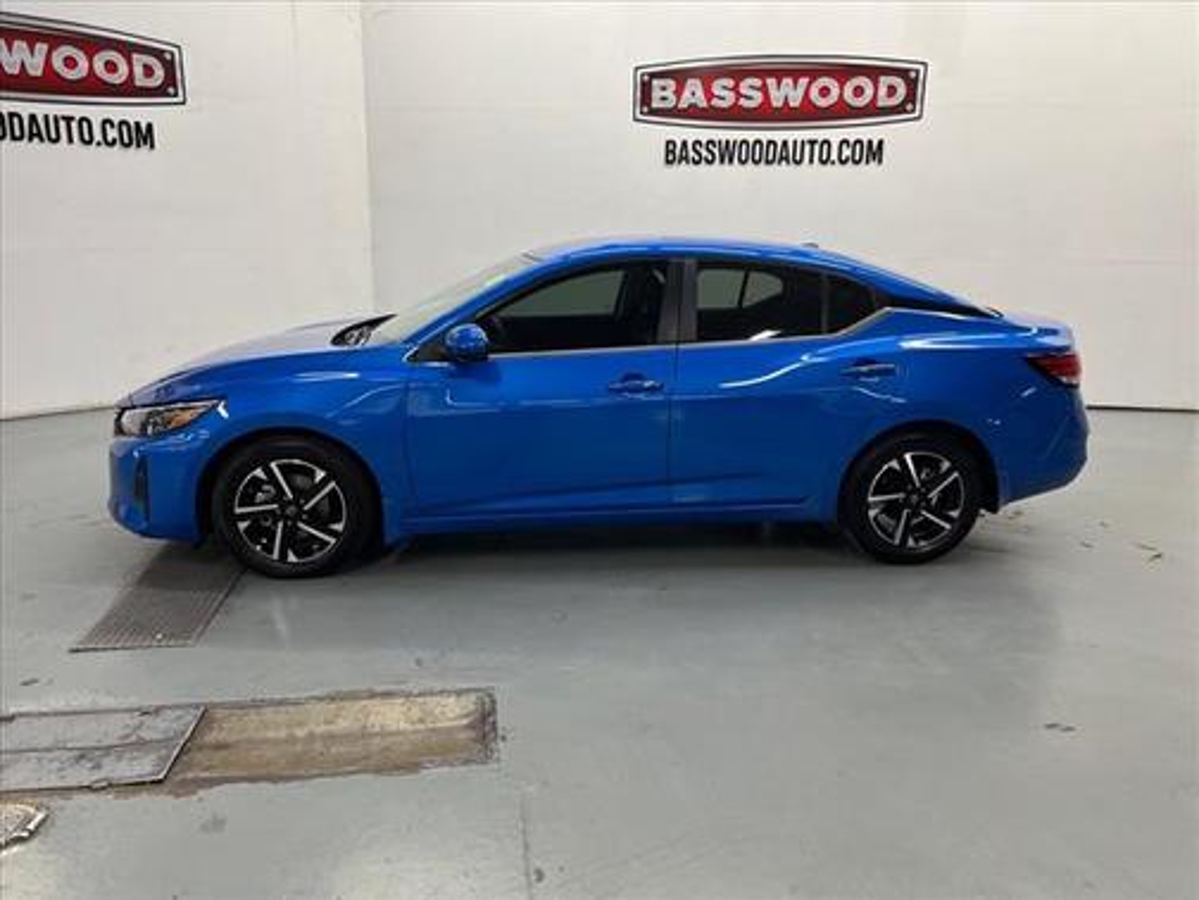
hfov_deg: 67.3
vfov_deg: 53.1
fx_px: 901
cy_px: 450
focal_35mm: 26
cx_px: 600
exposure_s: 1/60
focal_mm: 5.7
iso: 80
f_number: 1.5
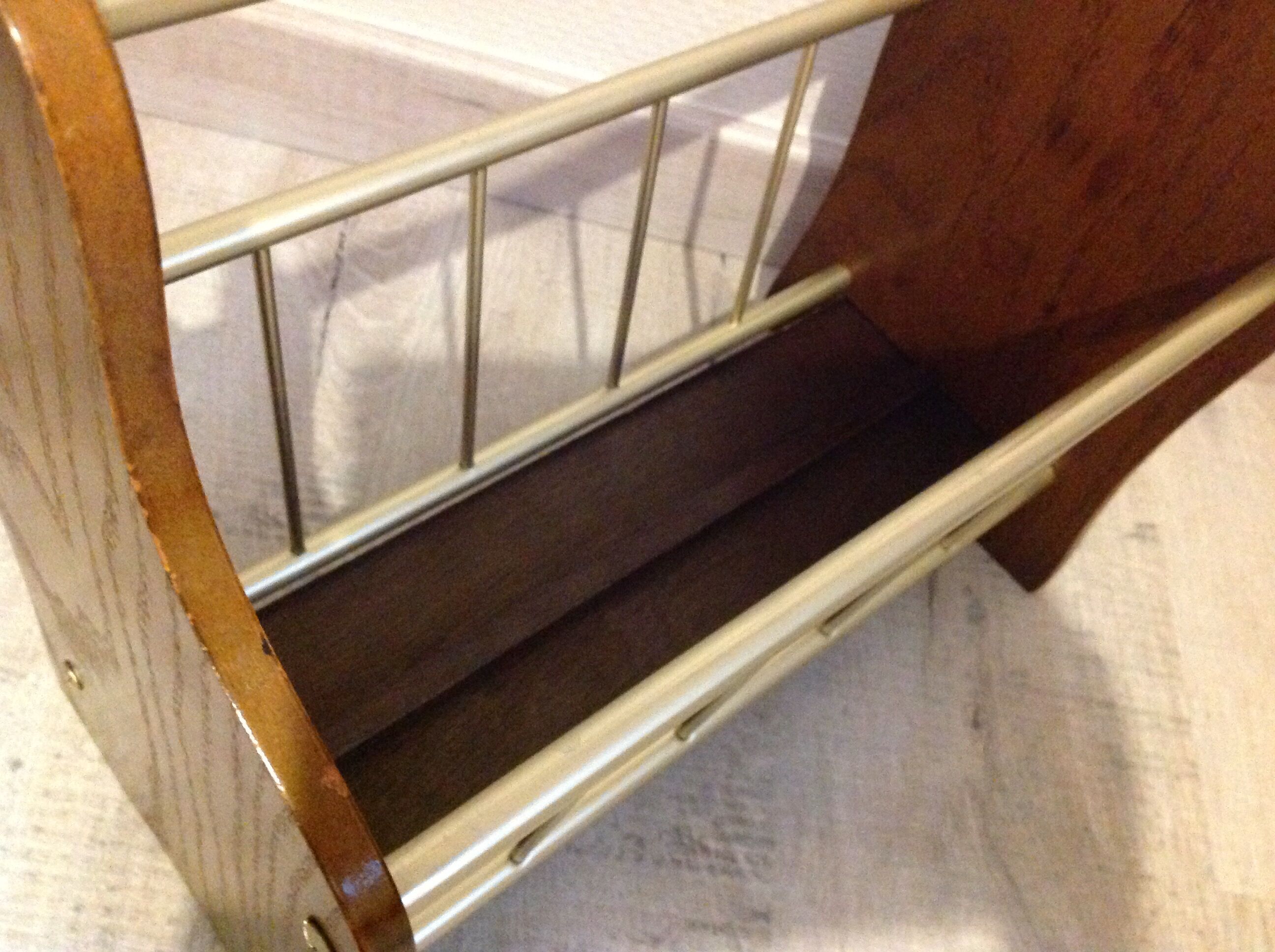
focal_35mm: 35
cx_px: 638
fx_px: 1287
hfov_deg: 52.7
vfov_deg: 40.6
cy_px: 476
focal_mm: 4.28
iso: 800
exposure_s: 1/15
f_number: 2.4
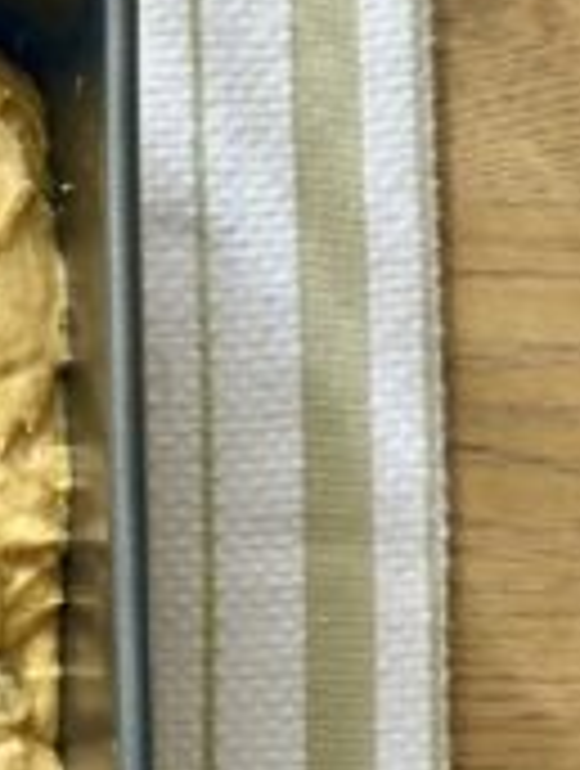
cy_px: 693
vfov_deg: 13.9
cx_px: -196
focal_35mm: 140
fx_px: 3116
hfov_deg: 10.4
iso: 80
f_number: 1.78
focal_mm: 6.86
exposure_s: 1/843
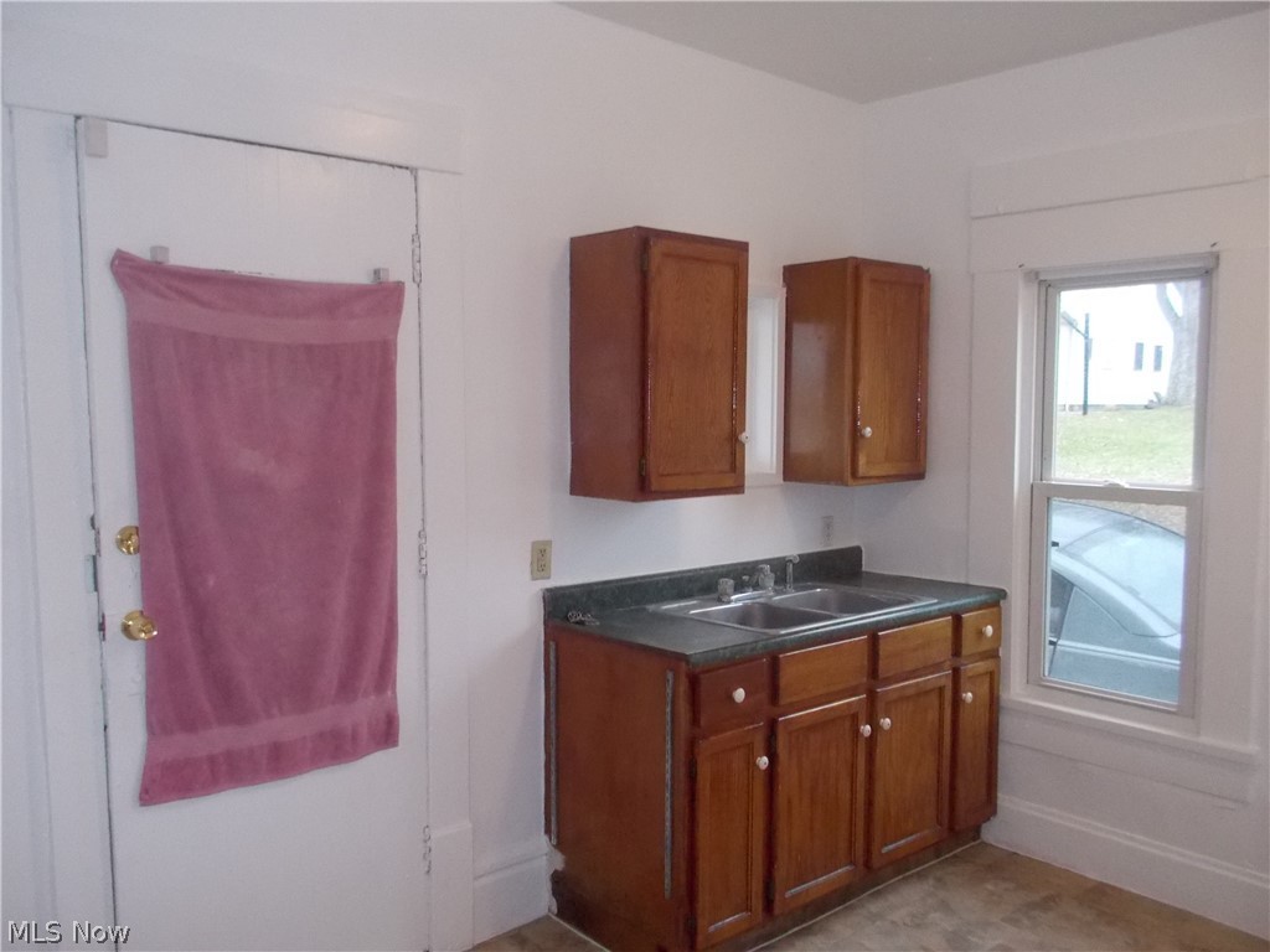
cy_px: 476
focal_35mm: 29
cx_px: 635
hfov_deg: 61.7
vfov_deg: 48.2
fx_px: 1064
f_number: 3.3
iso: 400
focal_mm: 4.1
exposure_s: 1/30
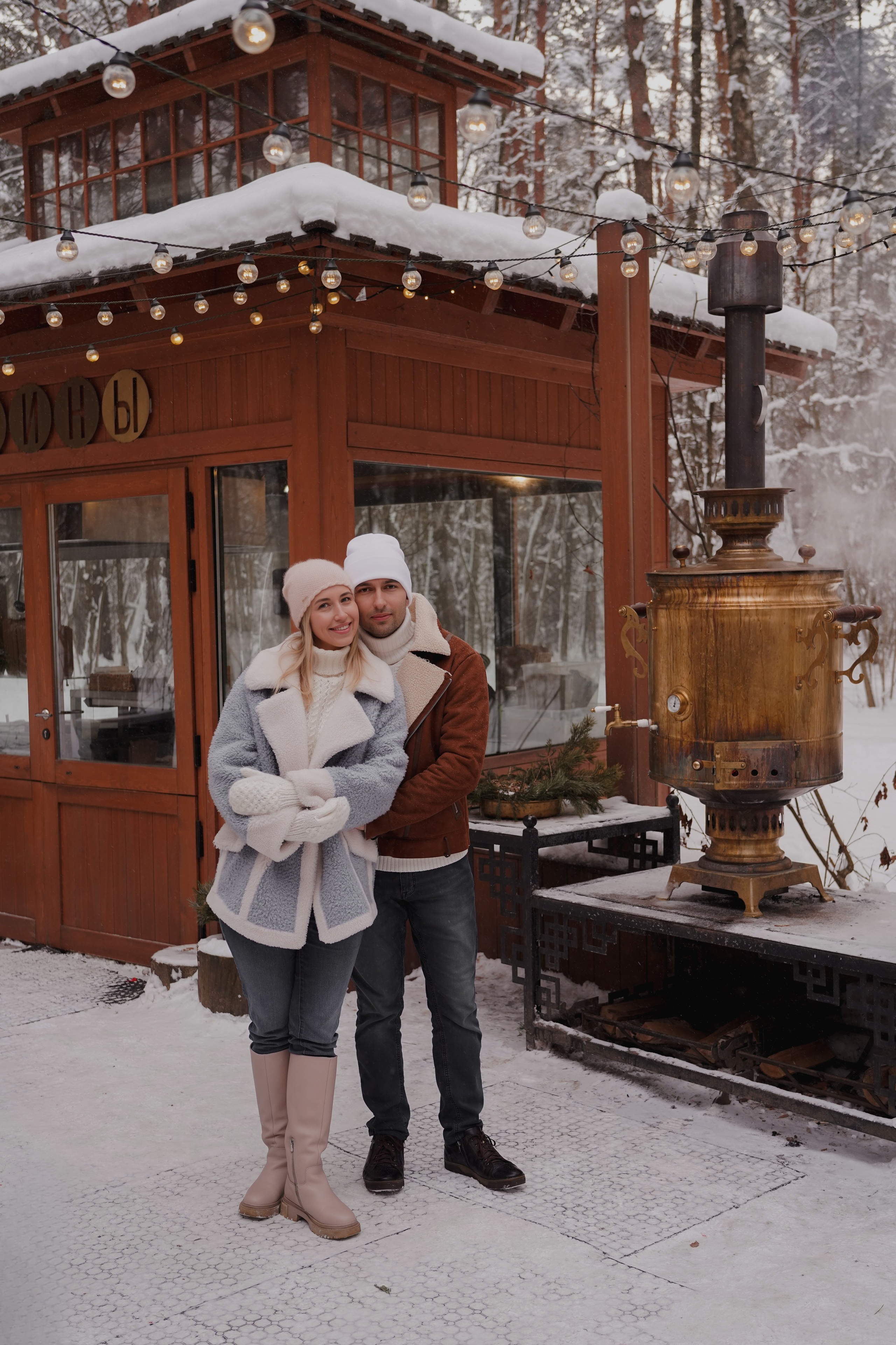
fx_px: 1493
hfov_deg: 33.4
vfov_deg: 48.5
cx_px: 448
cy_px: 672
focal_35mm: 40
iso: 200
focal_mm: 40
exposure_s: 1/160
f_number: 4
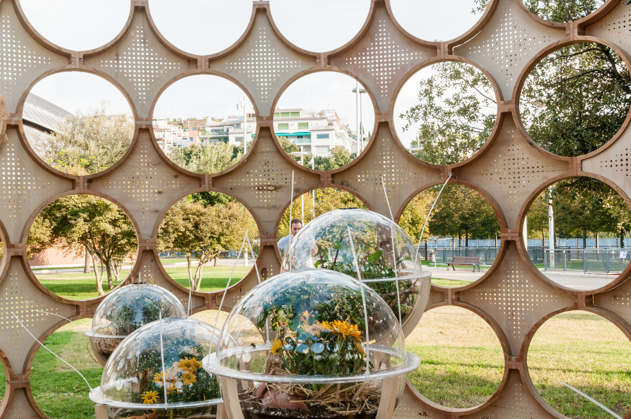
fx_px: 683
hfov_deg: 49.6
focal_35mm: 39
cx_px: 316
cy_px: 210
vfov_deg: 34.1
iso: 400
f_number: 14
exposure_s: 1/100
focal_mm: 26
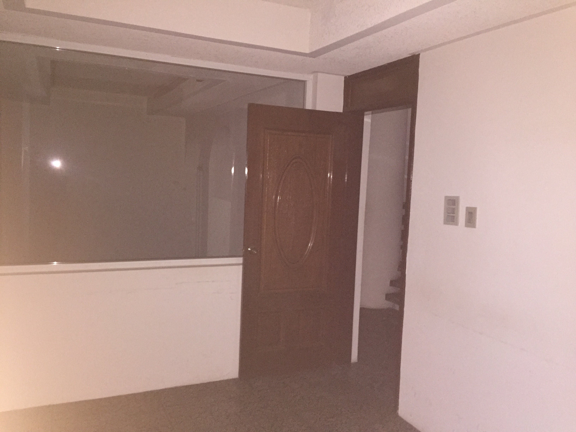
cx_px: 288
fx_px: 483
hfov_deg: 61.7
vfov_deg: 48.2
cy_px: 216
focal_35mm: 29
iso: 320
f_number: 2.2
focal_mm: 4.15
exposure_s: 1/16
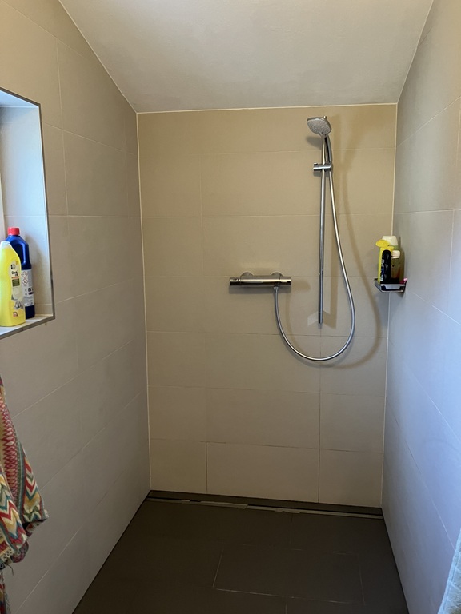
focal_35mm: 28
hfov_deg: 49.7
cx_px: 230
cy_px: 307
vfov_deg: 63.4
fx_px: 497
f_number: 1.8
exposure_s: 1/50
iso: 320
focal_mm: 3.99
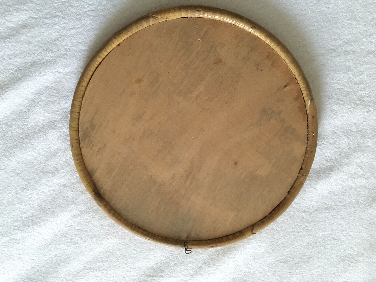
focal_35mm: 29
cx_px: 188
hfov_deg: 61.7
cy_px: 141
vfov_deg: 48.2
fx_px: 315
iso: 640
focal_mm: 4.15
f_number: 2.2
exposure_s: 1/17
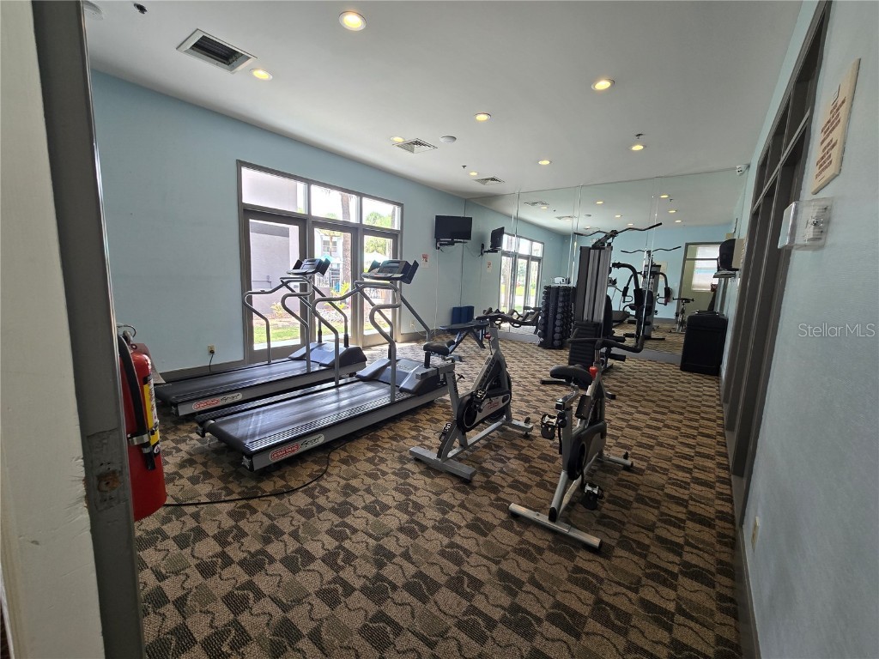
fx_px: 330
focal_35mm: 13
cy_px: 330
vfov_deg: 89.9
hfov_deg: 106.2
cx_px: 440
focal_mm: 2.2
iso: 50
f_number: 2.2
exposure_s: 1/60
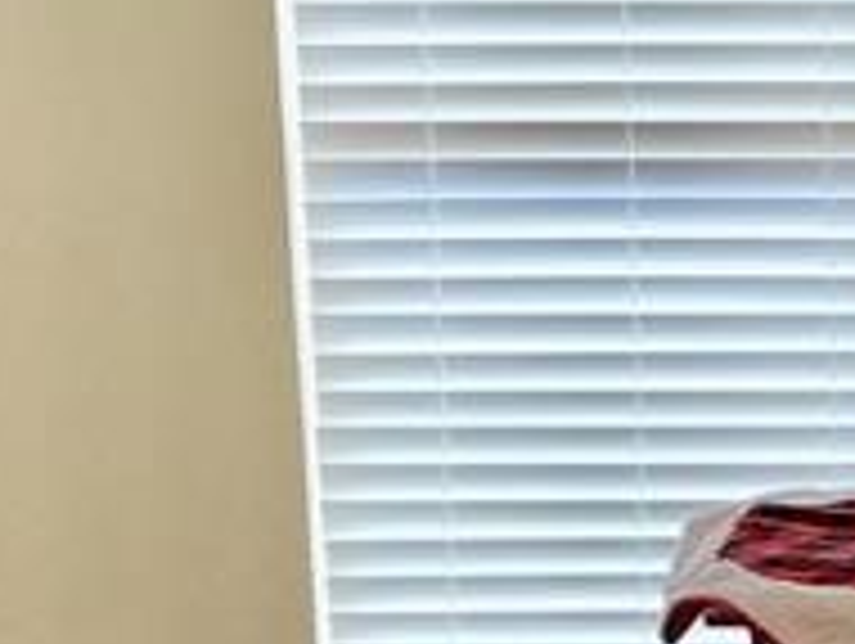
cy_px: 824
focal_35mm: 140
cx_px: 981
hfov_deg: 13.7
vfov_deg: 10.4
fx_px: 3462
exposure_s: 1/153
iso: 50
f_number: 1.6
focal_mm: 5.1
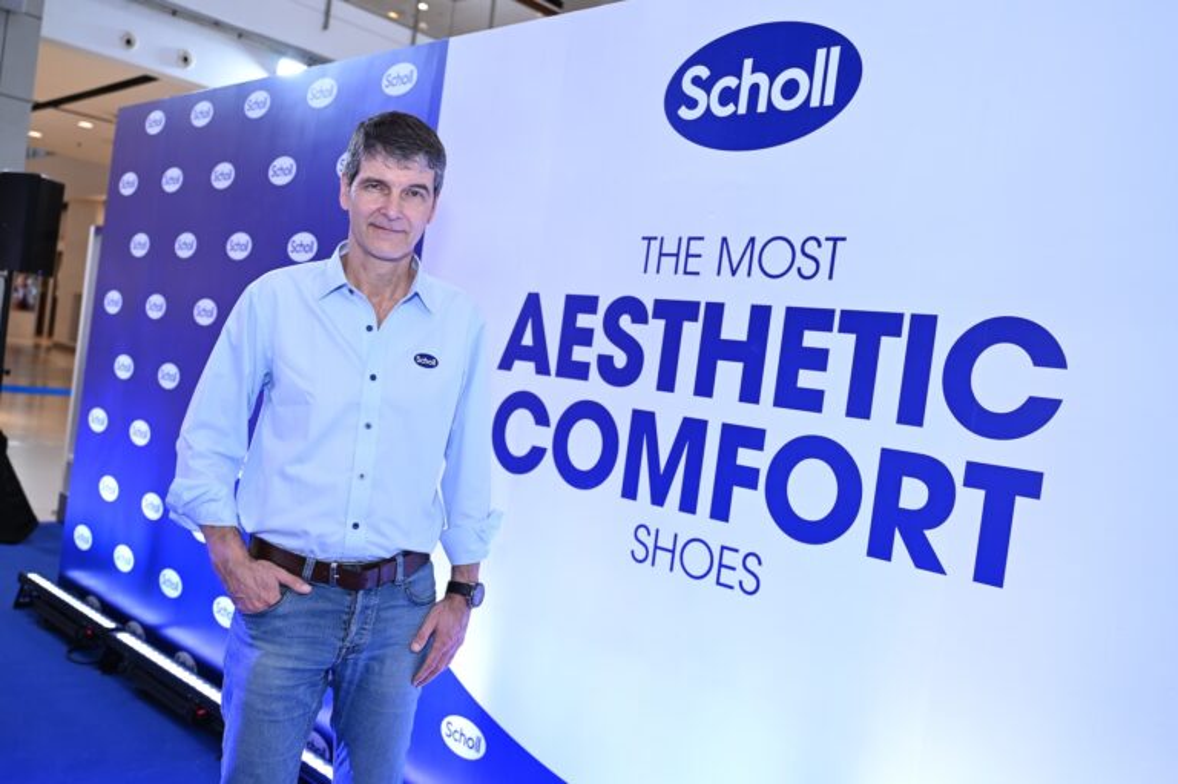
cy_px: 392
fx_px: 1030
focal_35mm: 32
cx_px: 589
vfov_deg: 41.7
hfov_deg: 59.5
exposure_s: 1/200
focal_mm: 31.5
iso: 500
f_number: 3.2
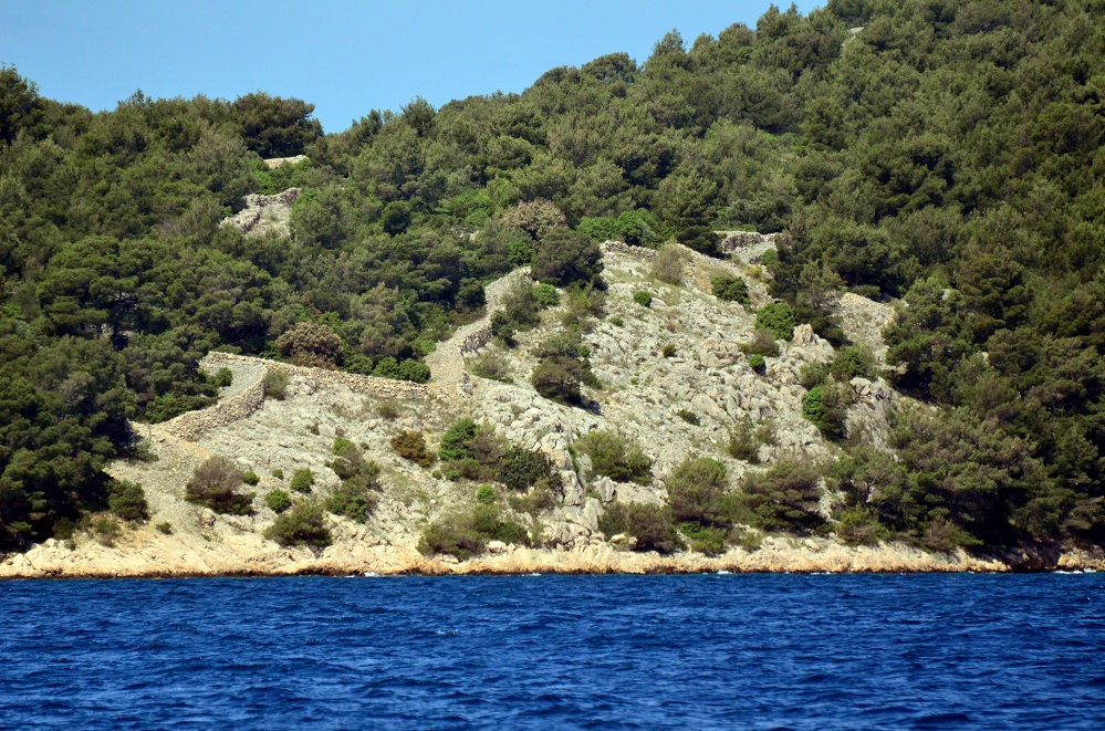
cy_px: 366
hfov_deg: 4.6
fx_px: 13780
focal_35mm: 450
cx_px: 552
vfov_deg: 3.0
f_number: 5.6
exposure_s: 1/8000
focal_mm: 300
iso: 1800
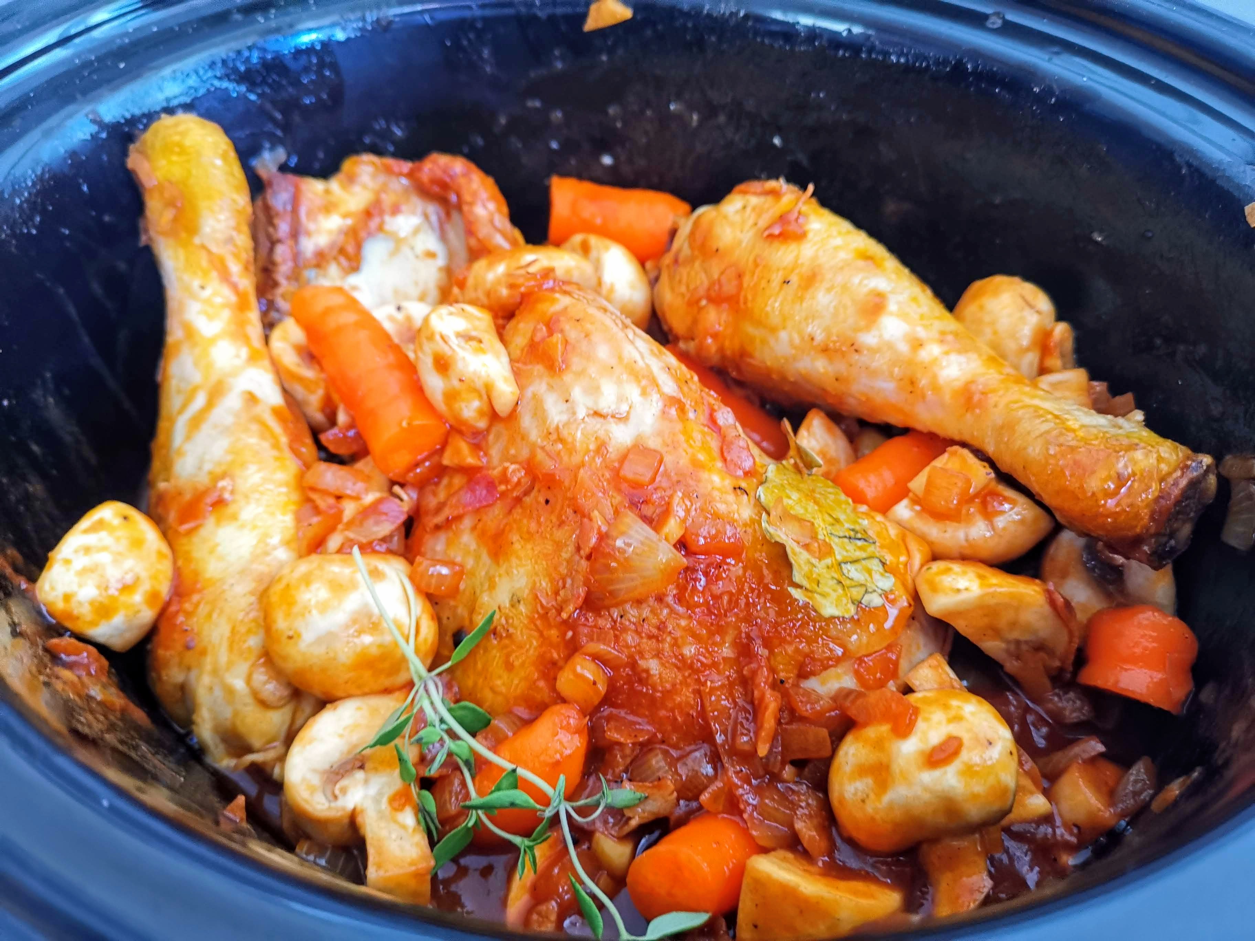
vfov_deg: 51.4
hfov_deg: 65.3
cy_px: 470
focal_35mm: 27
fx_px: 979
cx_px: 628
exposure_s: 1/33.3
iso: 640
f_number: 1.8
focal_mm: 3.95
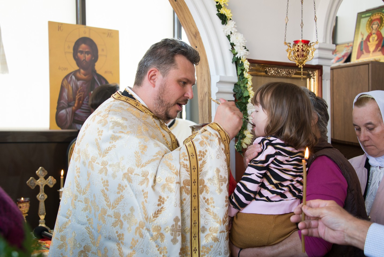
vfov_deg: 27.0
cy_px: 128
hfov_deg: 39.6
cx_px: 192
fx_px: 534
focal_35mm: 50
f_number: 4.5
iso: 640
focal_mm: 50
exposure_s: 1/60
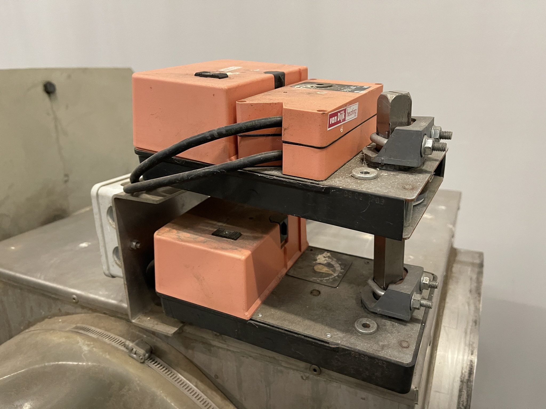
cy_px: 204
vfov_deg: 54.9
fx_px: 394
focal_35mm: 25
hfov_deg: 69.4
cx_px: 273
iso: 400
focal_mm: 5.1
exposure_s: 1/50
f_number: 1.6
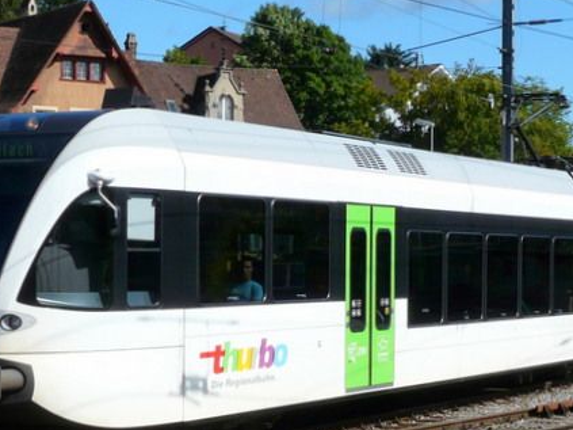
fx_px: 1721
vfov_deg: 14.2
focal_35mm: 104
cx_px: 299
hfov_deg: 18.9
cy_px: 296
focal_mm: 7.2
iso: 100
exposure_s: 1/640
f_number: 5.6
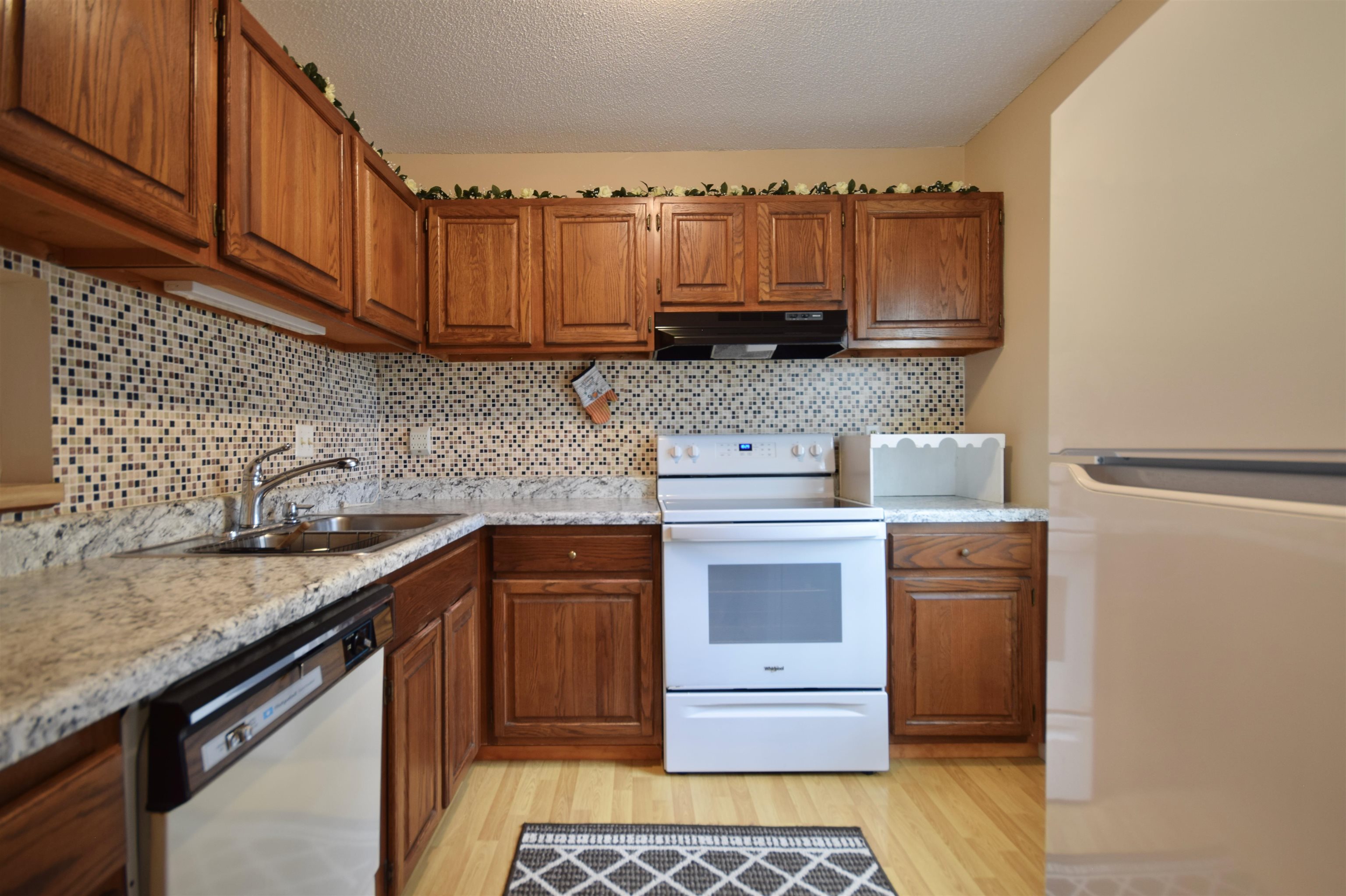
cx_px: 673
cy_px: 448
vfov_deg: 77.3
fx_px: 561
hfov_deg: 100.4
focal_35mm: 15
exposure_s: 1/5
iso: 200
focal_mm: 10
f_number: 6.3
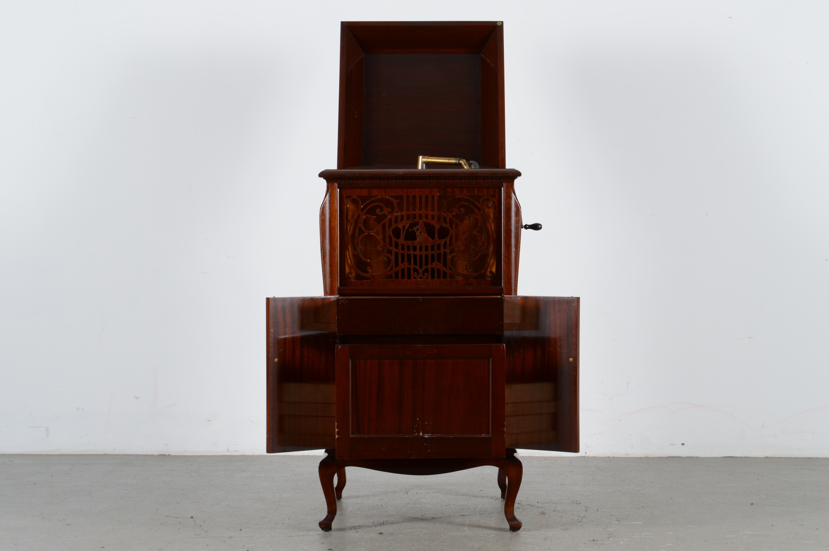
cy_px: 276
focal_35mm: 72
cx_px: 414
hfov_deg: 28.1
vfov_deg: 18.9
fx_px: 1657
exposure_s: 1/125
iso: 100
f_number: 14
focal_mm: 48
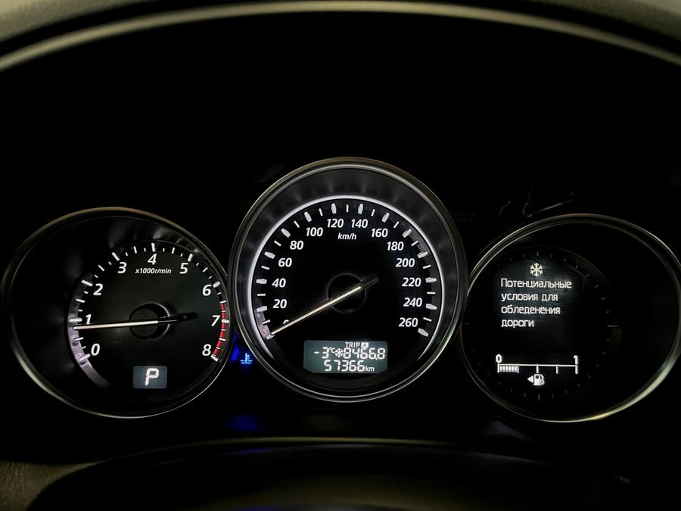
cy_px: 256
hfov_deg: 67.3
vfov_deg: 53.1
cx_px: 340
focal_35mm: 26
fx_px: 511
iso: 500
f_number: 1.6
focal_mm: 4.2
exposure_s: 1/33
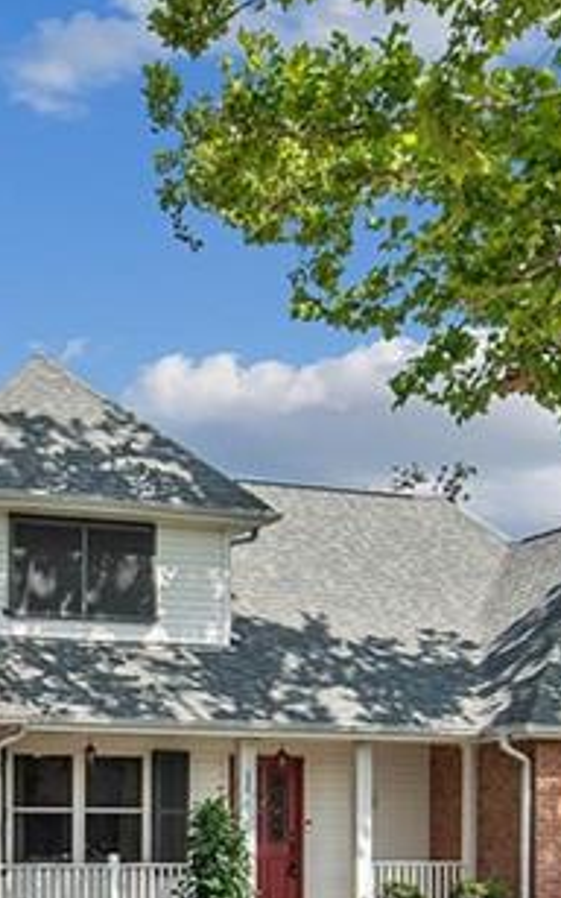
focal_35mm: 68
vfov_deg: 28.9
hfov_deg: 19.1
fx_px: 1663
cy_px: 828
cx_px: 184
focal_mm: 20
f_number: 10
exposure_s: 1/500
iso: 200
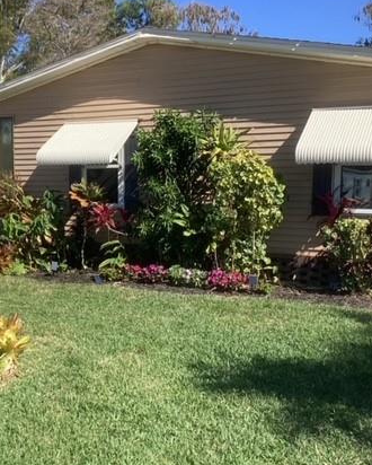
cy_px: 240
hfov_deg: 31.7
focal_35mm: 47
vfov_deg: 39.5
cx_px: 108
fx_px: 646
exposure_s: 1/1131
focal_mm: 3.3
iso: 25
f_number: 2.4
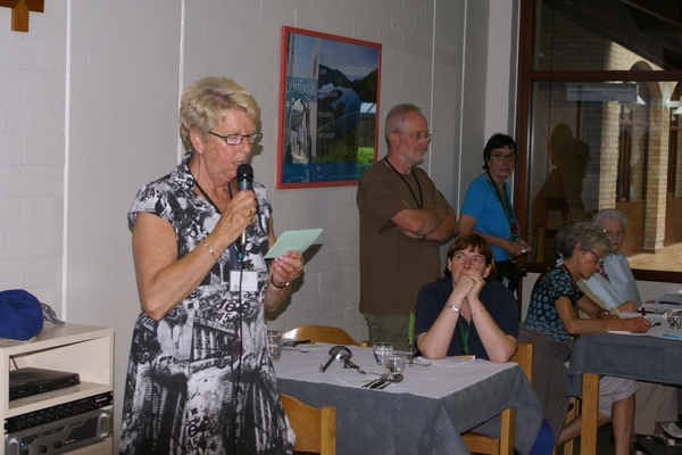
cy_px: 228
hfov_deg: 33.4
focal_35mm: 60
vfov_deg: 22.6
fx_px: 1137
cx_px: 341
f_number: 5.6
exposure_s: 1/60
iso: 400
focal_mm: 40
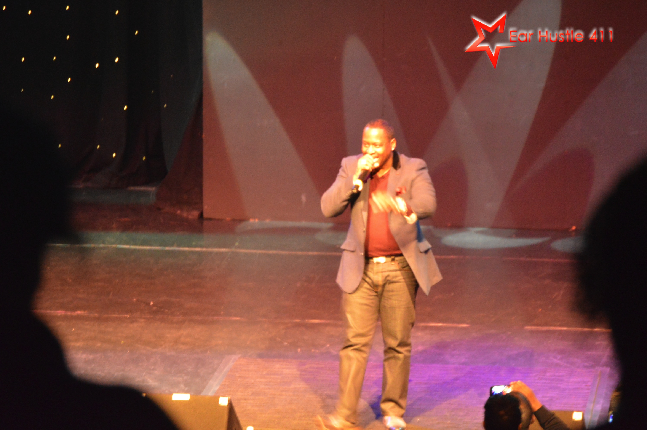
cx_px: 325
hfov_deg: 10.5
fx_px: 3519
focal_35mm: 196
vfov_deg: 7.0
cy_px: 215
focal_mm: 130
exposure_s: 1/8
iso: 3200
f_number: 5
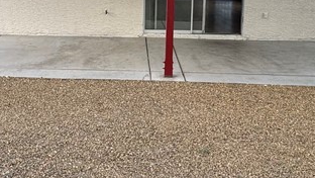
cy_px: 29
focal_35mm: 50
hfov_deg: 40.6
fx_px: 418
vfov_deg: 23.6
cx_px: 96
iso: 40
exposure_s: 1/99
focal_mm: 2.22
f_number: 2.2
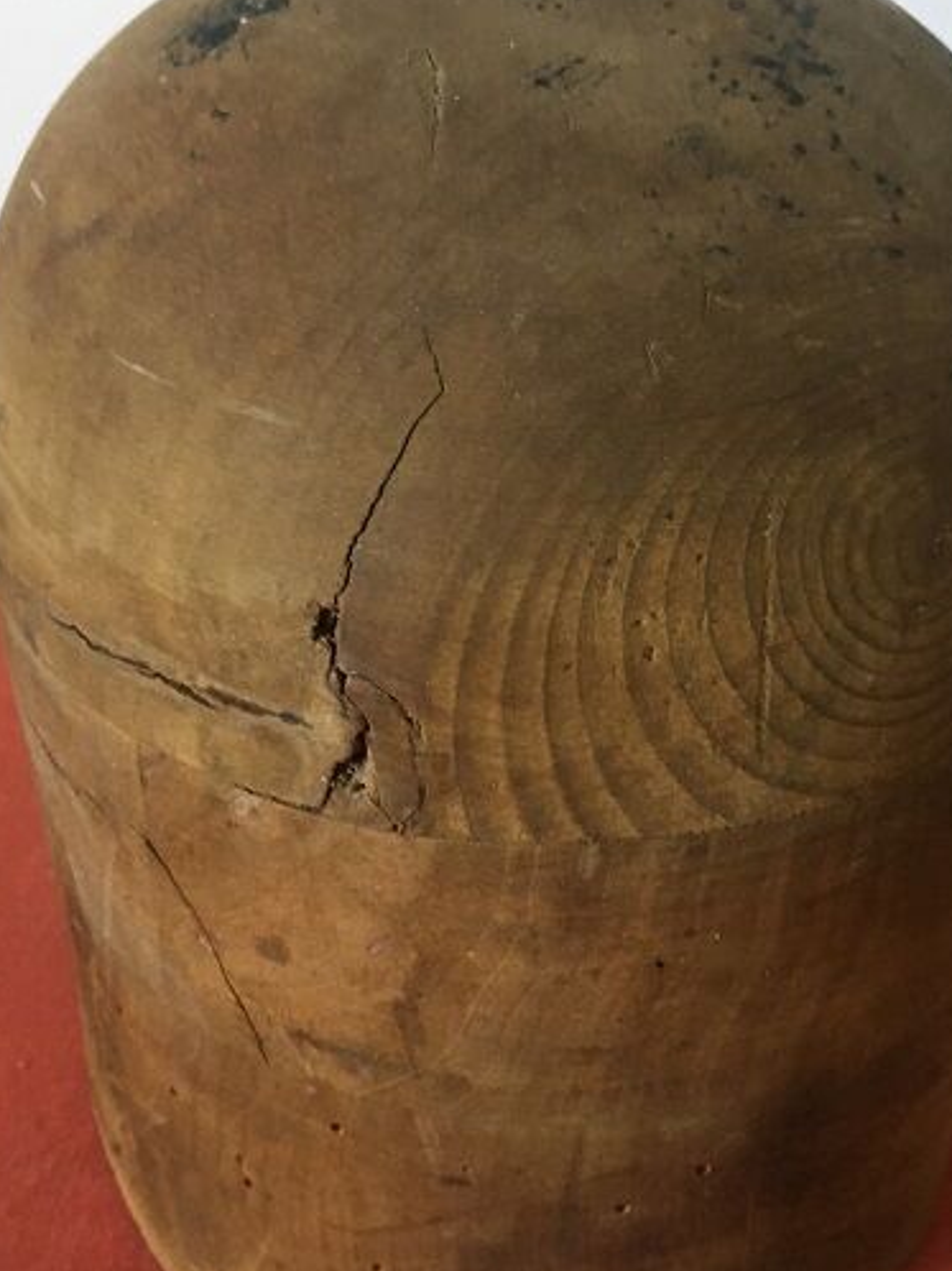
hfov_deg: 30.8
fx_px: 1725
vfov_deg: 40.4
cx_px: 537
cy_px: 690
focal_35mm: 47
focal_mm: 4.15
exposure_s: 1/33
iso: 160
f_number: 2.2
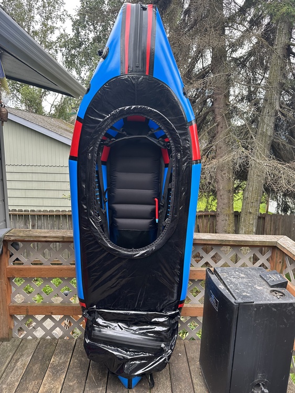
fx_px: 273
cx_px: 148
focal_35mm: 24
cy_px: 196
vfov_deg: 71.6
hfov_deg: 56.8
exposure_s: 1/293
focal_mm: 6.86
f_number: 1.78
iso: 80
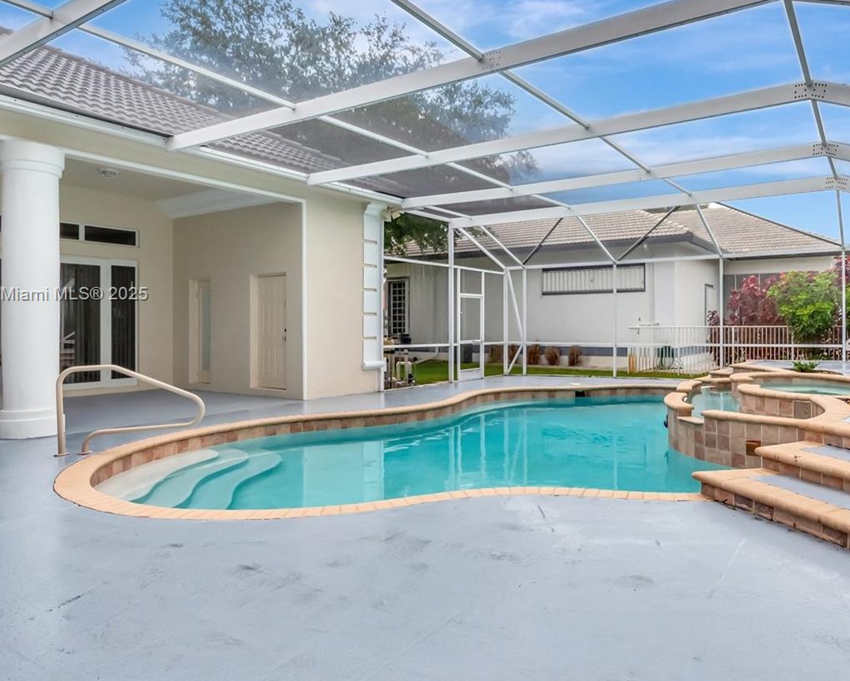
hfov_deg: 73.4
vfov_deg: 62.9
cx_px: 547
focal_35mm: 22
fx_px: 554
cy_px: 296
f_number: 8
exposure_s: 1/400
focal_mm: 10
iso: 640
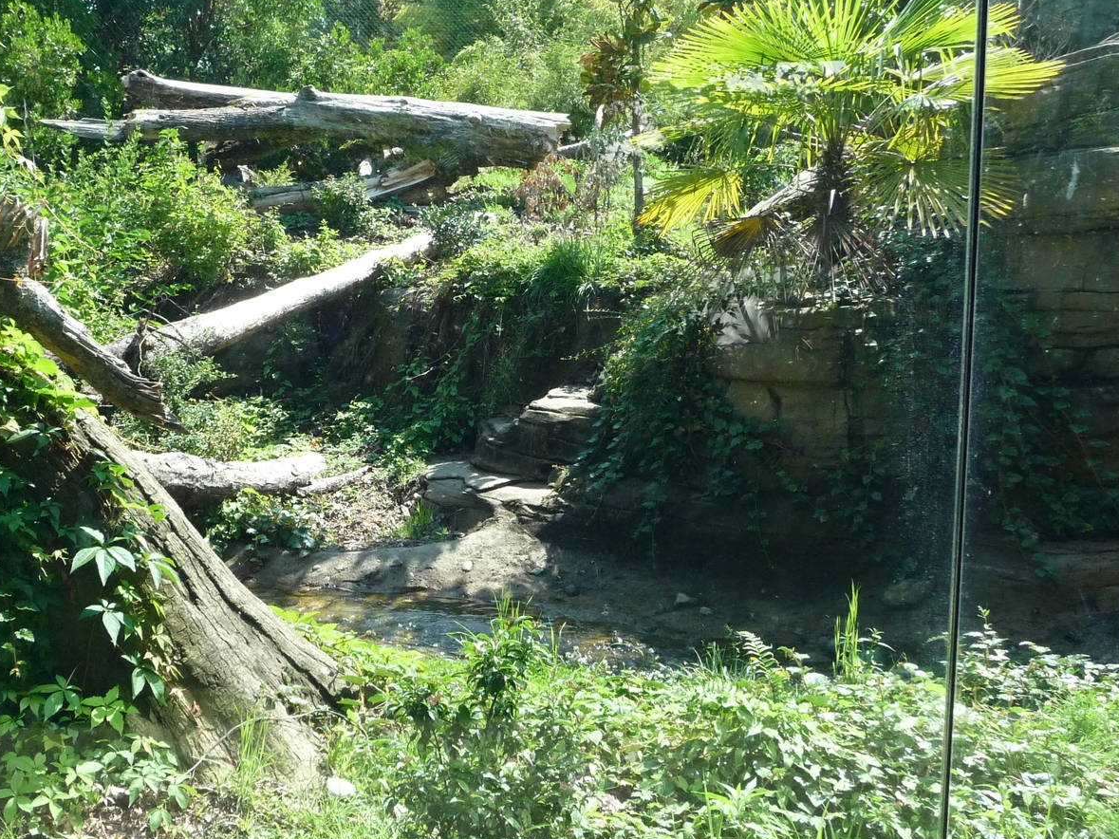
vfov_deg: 37.7
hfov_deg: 48.4
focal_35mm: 38
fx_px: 1228
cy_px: 395
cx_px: 398
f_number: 3.3
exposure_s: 1/500
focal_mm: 4.7
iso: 250
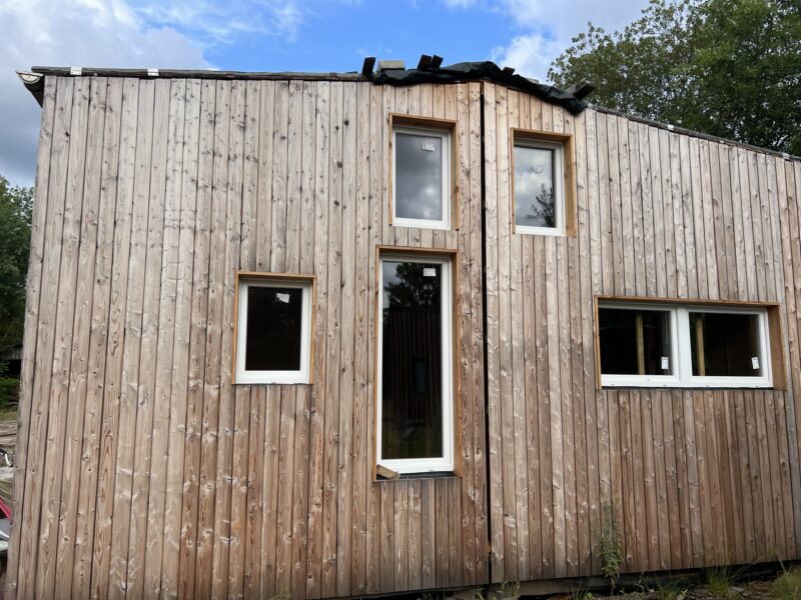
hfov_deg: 67.3
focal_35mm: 26
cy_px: 300
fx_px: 602
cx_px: 400
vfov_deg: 53.1
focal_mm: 5.7
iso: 50
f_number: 1.5
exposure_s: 1/1531
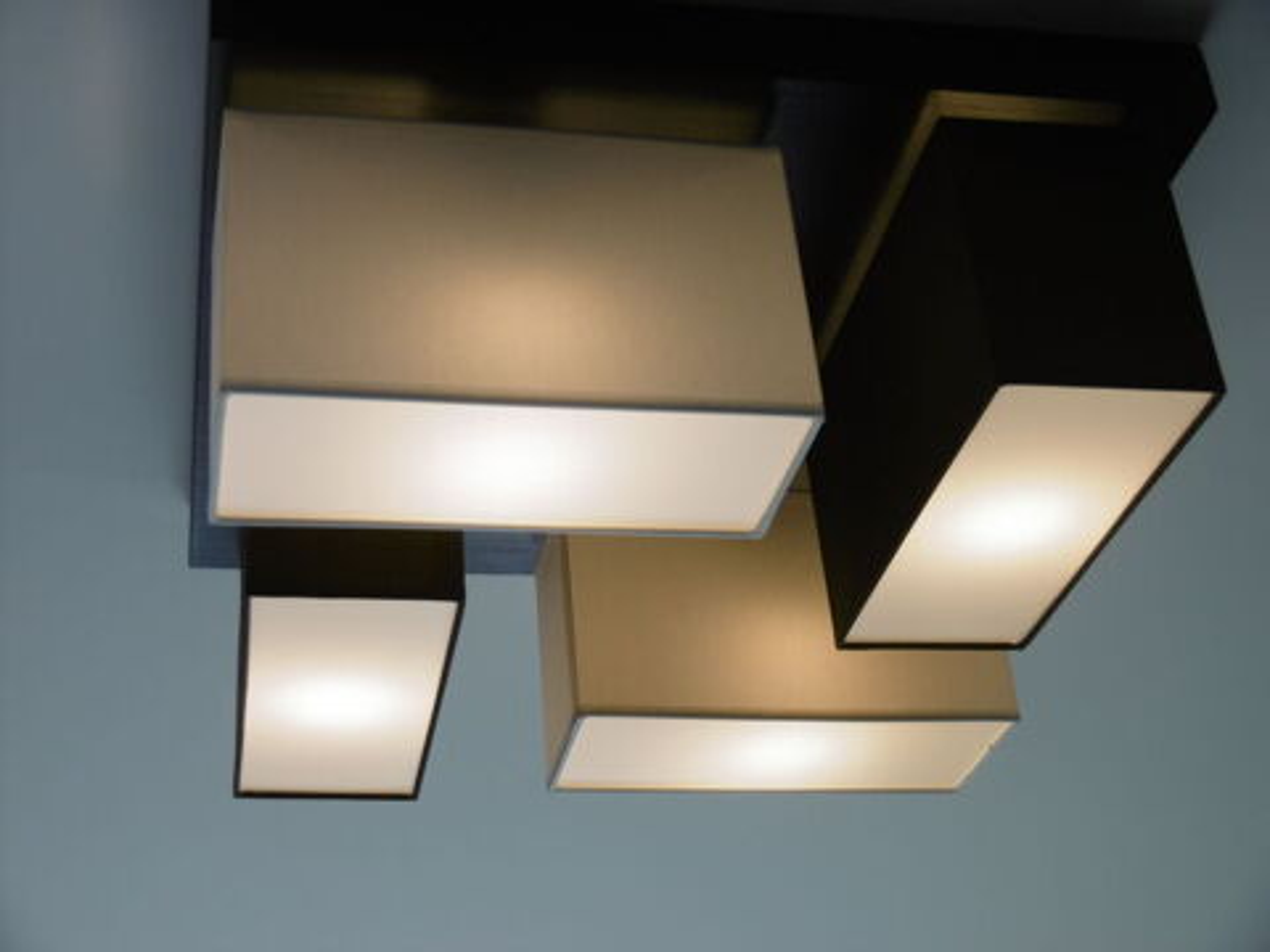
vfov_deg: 24.8
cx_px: 635
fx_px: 2165
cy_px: 476
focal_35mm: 59
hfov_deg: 32.7
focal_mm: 10.5
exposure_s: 1/250
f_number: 4.2
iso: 100
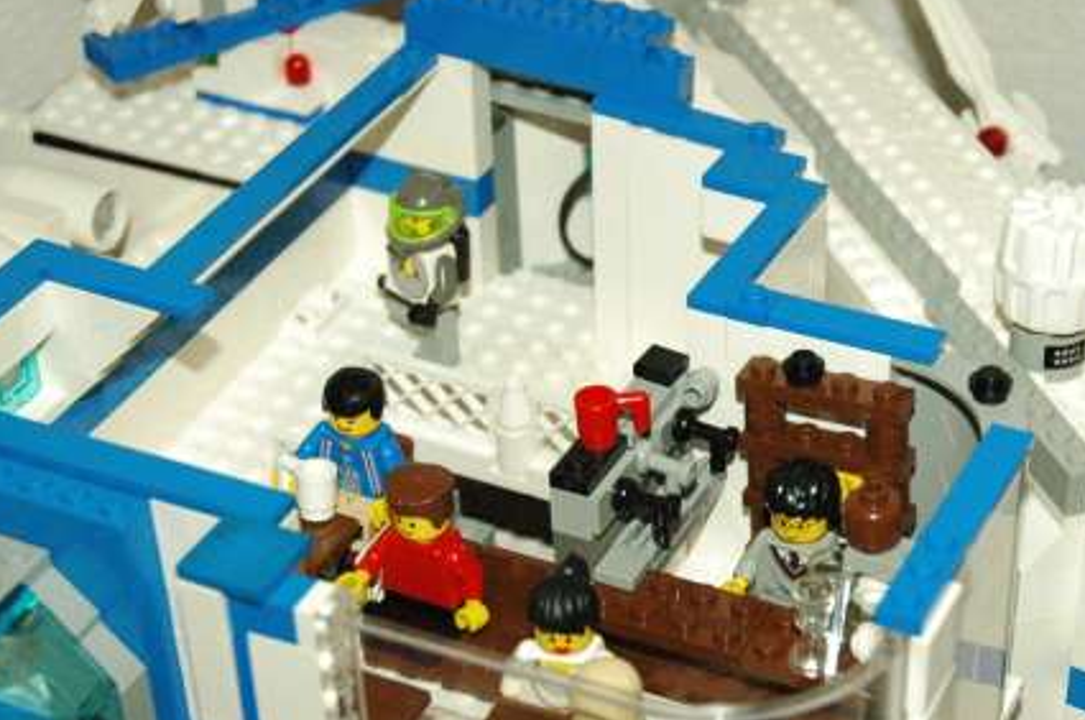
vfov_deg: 14.2
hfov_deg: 21.2
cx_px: 707
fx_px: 2889
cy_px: 405
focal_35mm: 96
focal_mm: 34
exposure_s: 1/500
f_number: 4.5
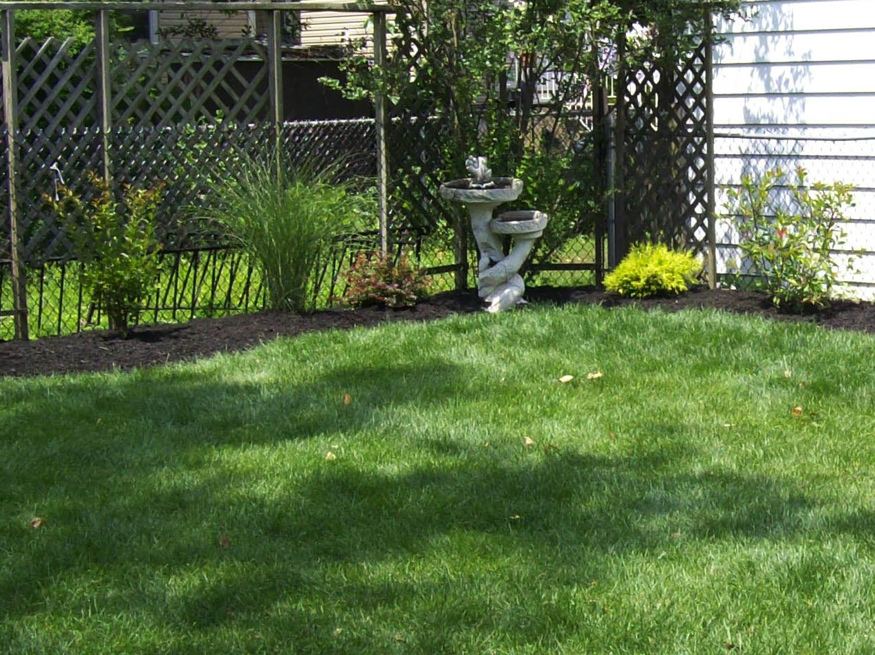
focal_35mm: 81
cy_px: 342
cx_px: 650
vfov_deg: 18.2
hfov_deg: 23.9
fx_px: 2046
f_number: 4.8
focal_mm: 6
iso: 80
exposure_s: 1/273
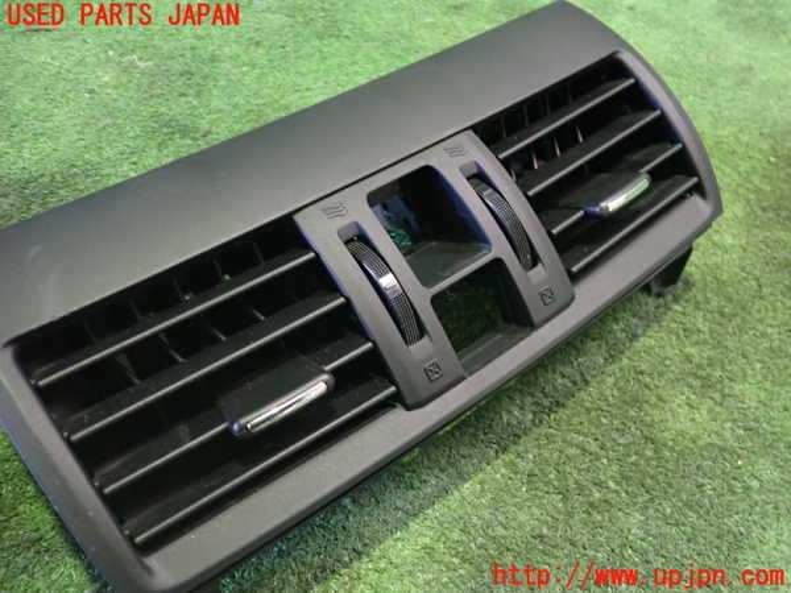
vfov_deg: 46.8
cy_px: 296
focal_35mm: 30
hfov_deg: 60.0
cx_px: 396
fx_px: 686
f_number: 2.3
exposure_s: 1/15
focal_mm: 5.4
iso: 800
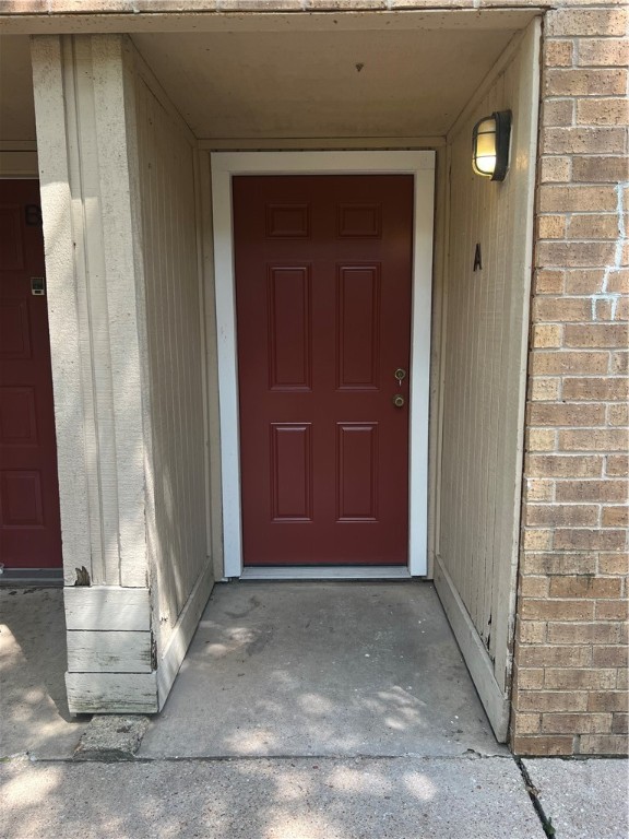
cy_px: 420
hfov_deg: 53.1
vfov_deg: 67.3
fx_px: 630
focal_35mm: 26
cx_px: 314
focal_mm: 5.7
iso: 40
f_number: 1.5
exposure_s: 1/219
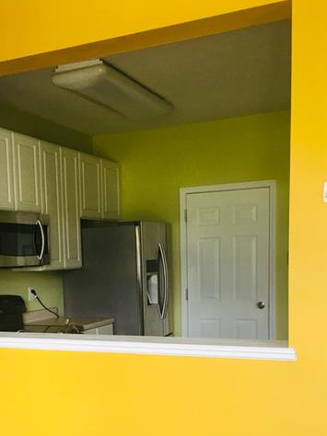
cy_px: 330
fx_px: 593
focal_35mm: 47
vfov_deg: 39.3
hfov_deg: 30.5
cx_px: 96
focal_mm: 4.15
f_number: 2.2
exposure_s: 1/15
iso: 32
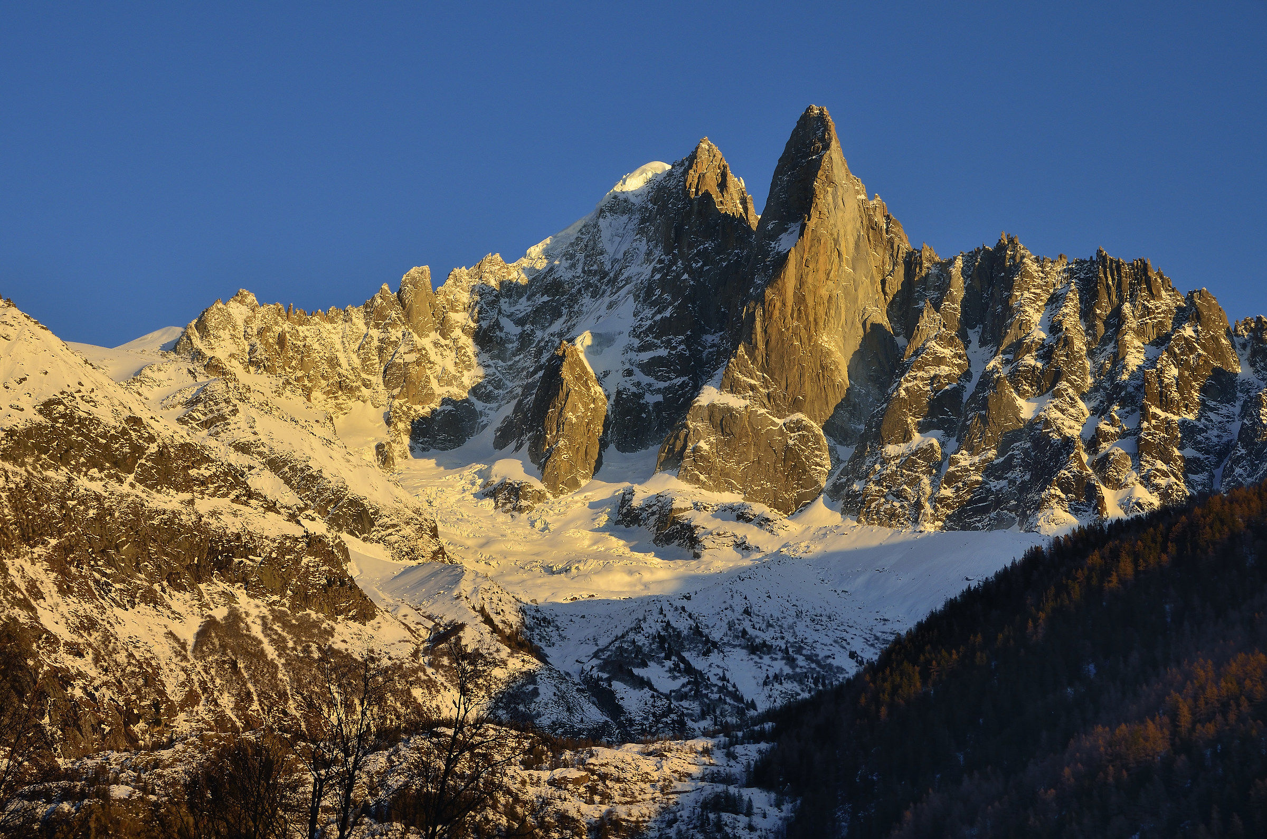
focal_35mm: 78
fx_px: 2740
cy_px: 420
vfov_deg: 17.4
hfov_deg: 26.0
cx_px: 634
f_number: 13
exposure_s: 1/80
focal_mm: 52
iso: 160
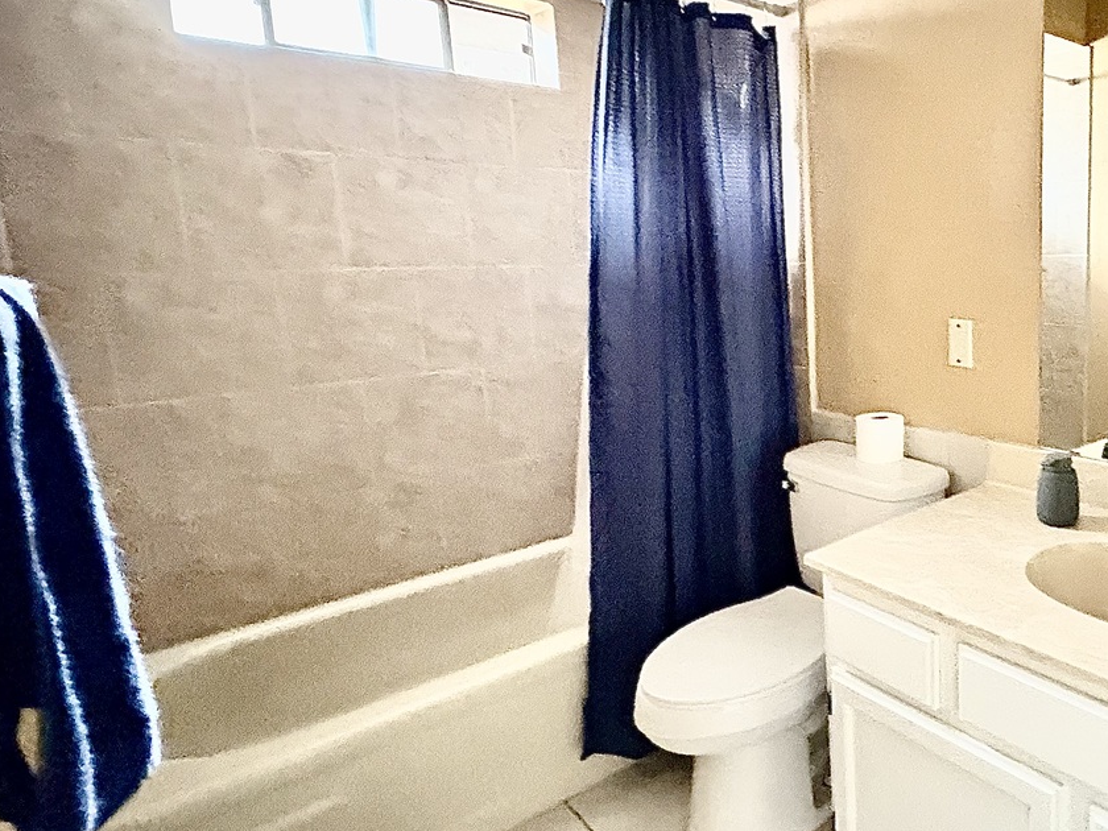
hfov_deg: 63.8
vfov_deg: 56.7
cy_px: 367
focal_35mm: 24
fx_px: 768
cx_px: 922
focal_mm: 2.22
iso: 2000
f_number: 2.2
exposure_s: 1/16
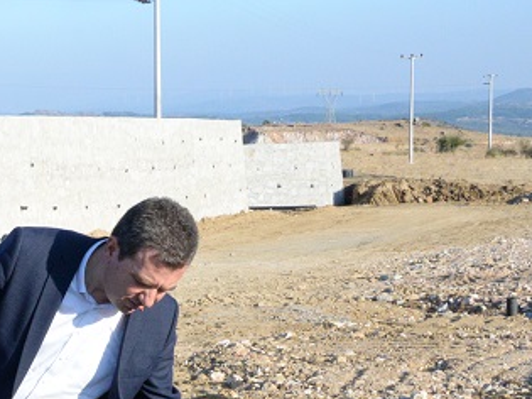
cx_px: -137
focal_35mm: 110
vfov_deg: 13.2
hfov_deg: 17.0
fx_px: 1690
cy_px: 427
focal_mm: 36
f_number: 18
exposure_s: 1/1250
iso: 4000
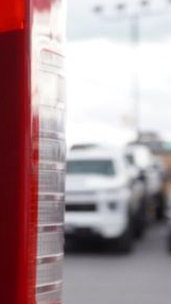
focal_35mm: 107
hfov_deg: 10.1
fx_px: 861
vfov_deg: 19.9
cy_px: 204
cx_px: -215
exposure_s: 1/125
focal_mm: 19
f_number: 5.6
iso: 100
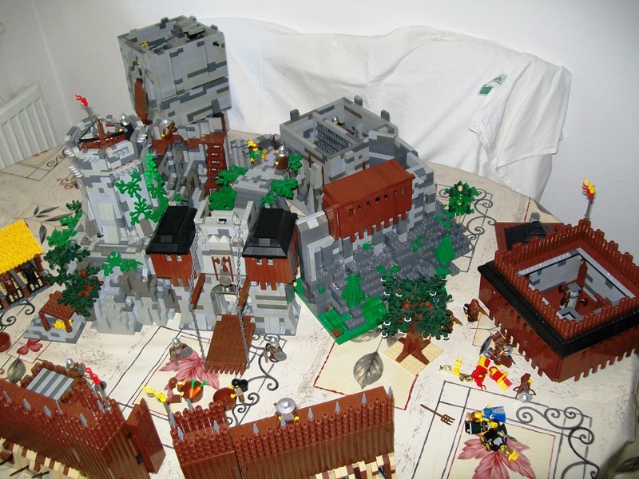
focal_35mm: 36
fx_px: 665
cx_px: 320
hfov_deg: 51.4
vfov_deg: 39.7
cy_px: 240
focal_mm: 6
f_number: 2.7
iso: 160
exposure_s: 1/60
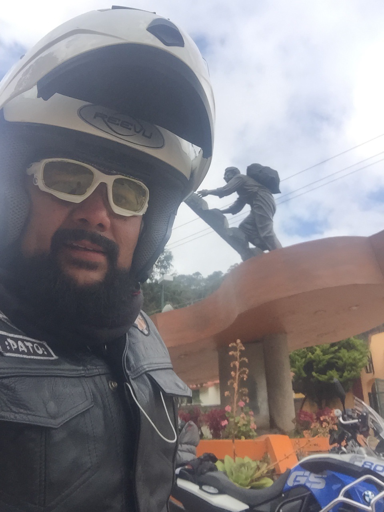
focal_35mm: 31
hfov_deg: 45.4
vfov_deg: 58.4
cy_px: 256
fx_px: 459
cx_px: 192
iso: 32
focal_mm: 2.65
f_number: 2.2
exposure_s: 1/435
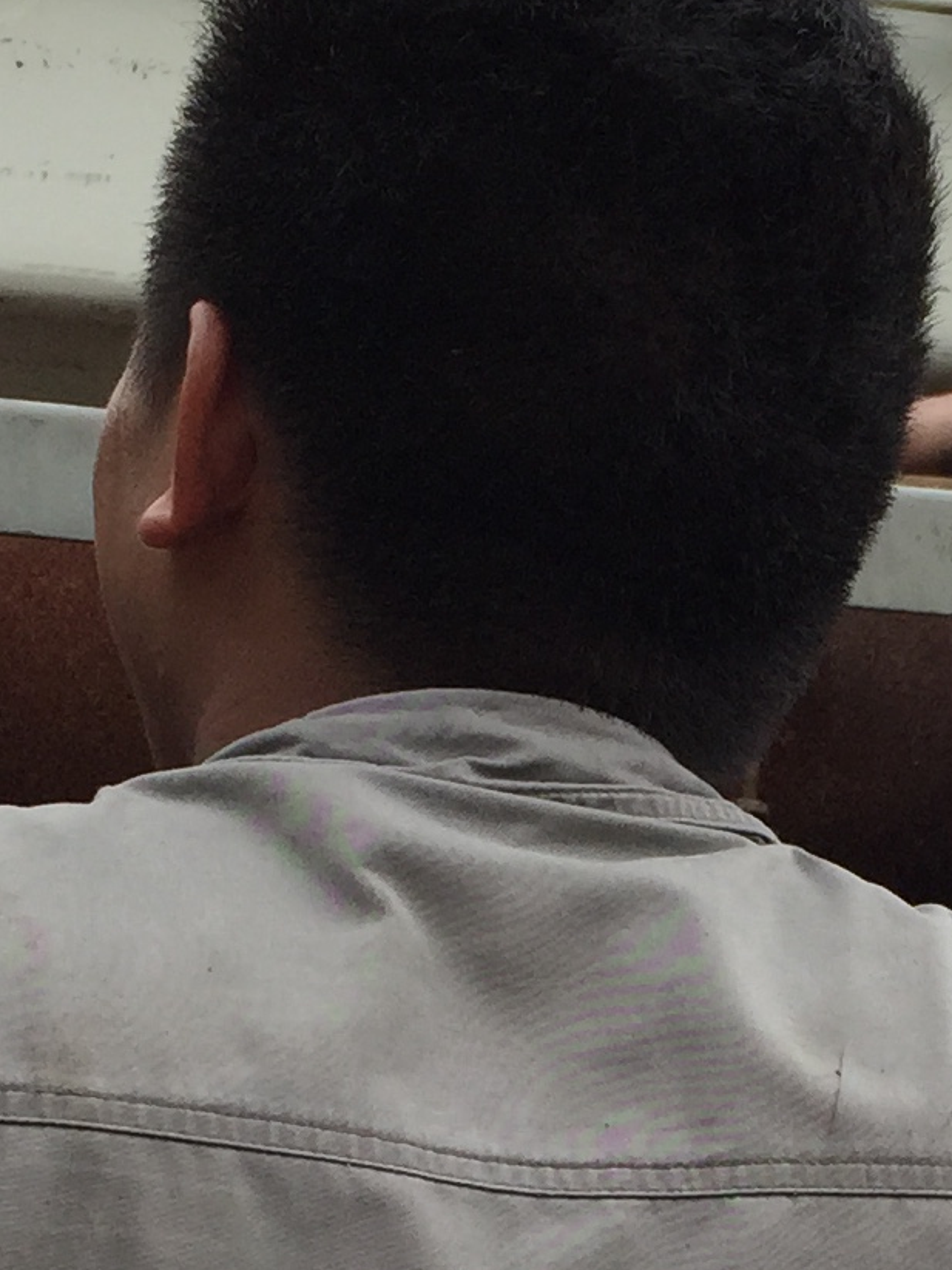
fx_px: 4218
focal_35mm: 115
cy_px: 1426
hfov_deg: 12.7
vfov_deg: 16.6
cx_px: 913
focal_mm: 4.15
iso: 32
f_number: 2.2
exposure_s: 1/1412
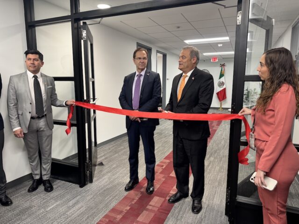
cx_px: 150
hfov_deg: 71.6
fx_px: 207
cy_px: 112
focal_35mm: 24
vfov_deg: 56.8
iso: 160
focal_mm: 6.76
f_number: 1.78
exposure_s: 1/60
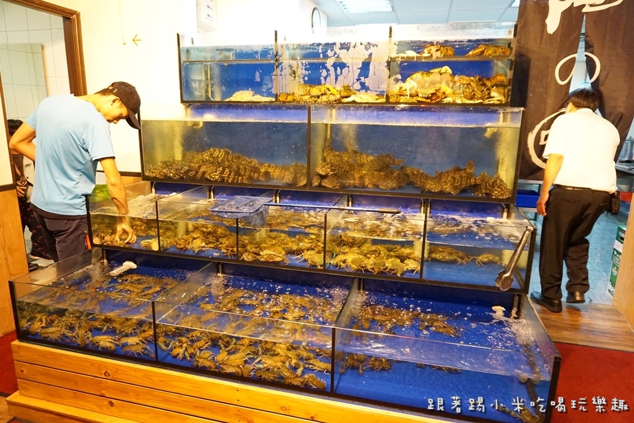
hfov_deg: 73.7
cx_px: 317
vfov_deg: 53.1
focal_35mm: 24
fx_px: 423
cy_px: 212
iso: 3200
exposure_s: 1/160
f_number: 3.5
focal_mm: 16
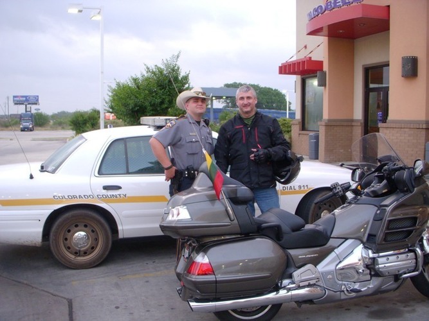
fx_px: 471
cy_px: 160
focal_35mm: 38
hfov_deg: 49.0
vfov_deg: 37.7
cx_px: 214
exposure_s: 1/30
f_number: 3.3
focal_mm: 6.3
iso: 160
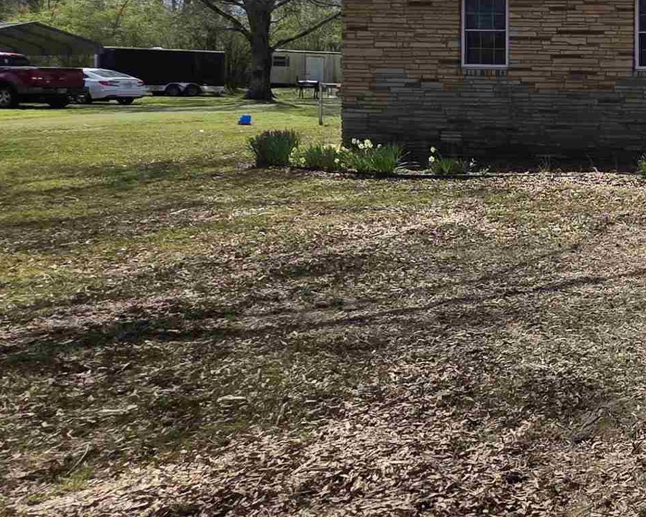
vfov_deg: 35.3
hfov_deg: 32.2
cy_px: 103
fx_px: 784
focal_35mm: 41
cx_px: 865
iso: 40
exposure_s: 1/1799
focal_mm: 2.2
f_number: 1.9
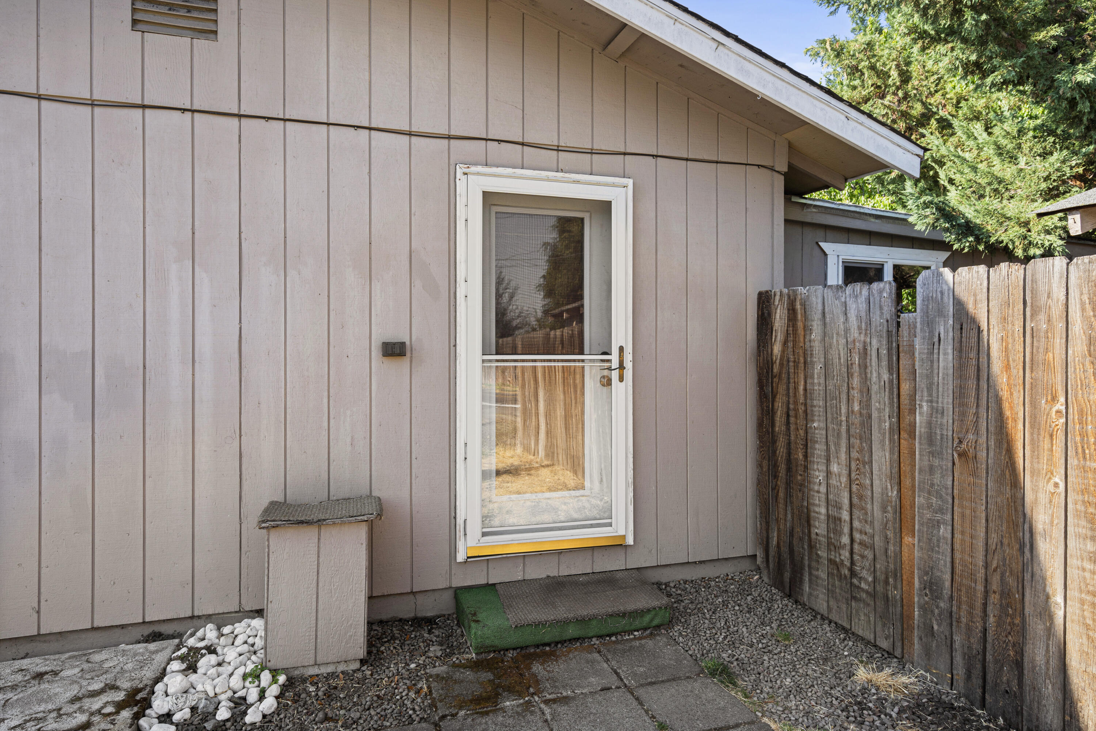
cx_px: 548
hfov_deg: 81.2
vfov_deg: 59.5
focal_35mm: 21
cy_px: 366
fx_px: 639
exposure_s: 1/100
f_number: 8
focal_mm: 21
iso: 250
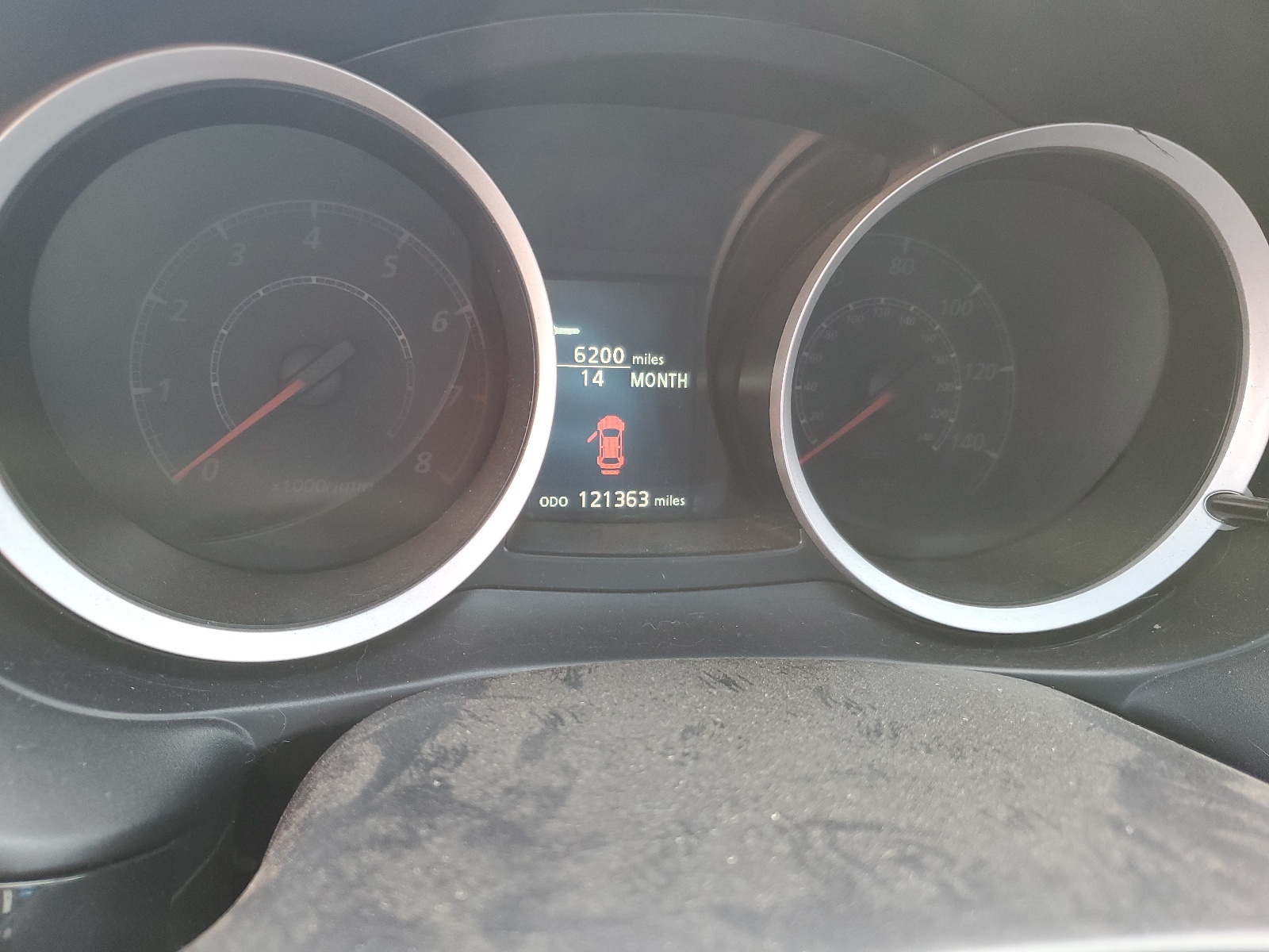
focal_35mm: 26
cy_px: 476
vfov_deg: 53.1
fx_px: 953
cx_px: 634
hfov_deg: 67.3
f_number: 1.5
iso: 83
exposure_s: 1/120
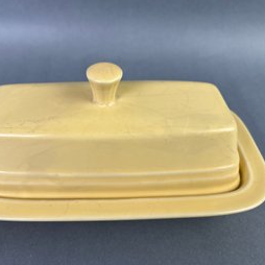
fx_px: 268
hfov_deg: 52.3
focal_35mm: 31
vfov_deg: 52.5
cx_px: 109
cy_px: 132
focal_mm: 5.7
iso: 40
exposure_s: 1/227
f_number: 1.5
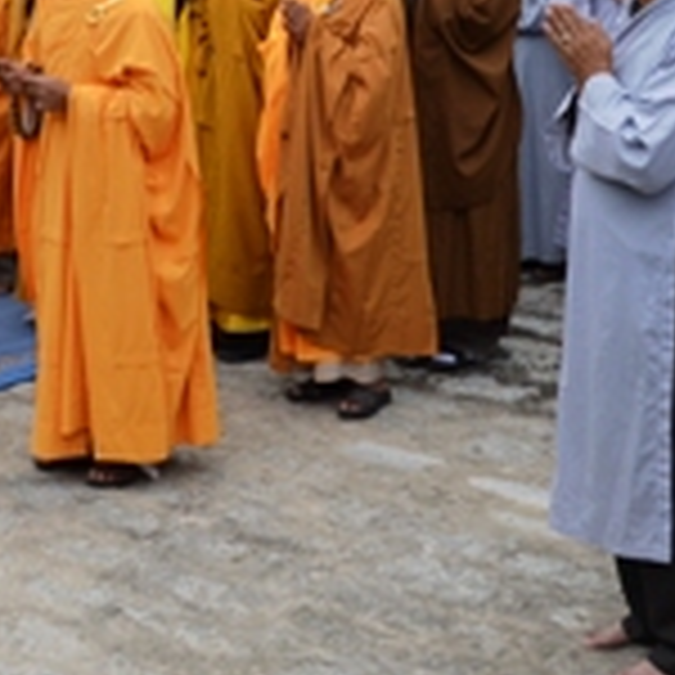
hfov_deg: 17.7
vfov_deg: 17.4
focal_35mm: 98
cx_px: 243
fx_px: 2162
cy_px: 45
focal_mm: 18
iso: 100
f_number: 6.3
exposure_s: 1/160
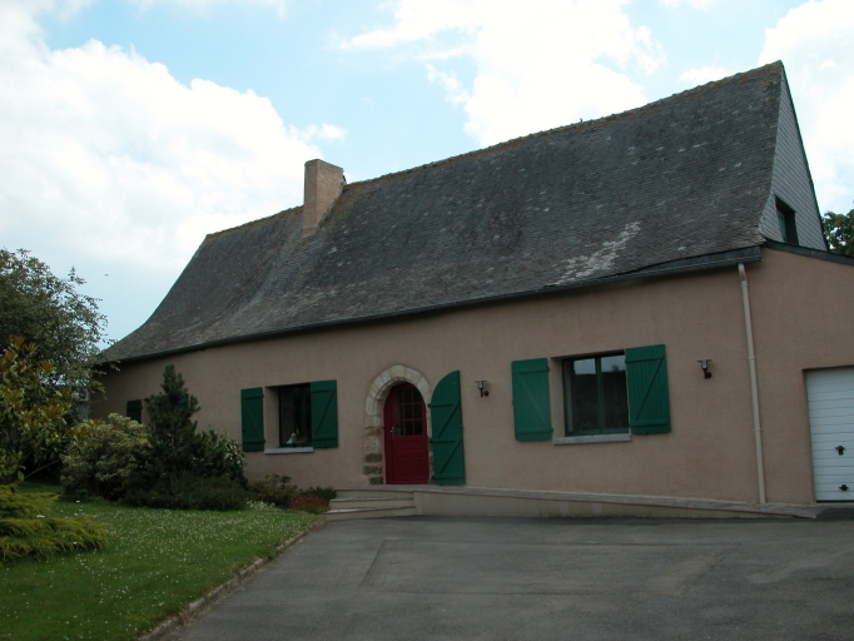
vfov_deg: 40.7
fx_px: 864
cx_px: 427
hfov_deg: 52.6
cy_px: 320
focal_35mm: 35
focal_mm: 8.9
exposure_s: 1/275
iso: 100
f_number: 6.3
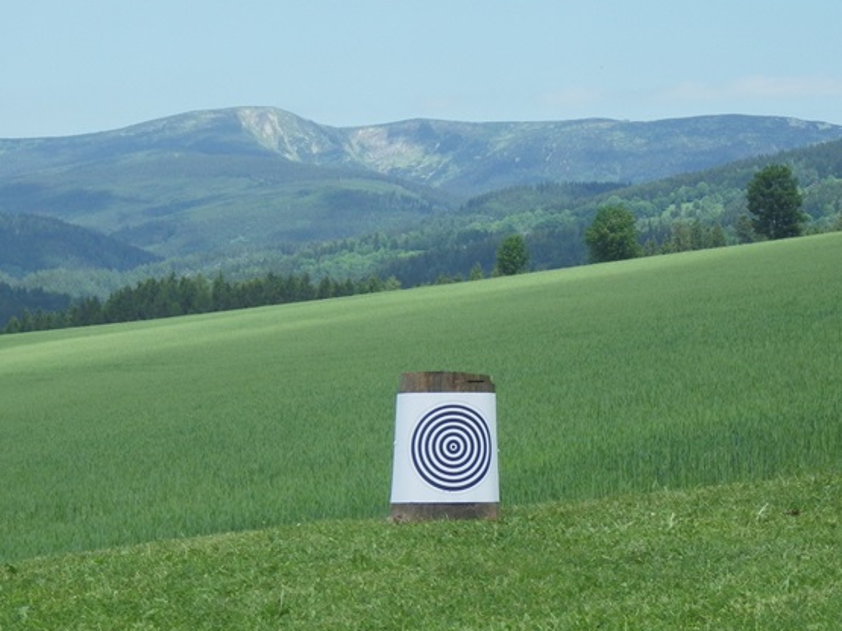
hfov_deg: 17.7
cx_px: 399
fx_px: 2699
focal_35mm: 111
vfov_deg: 13.3
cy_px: 349
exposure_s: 1/640
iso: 250
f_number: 5.8
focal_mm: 13.7
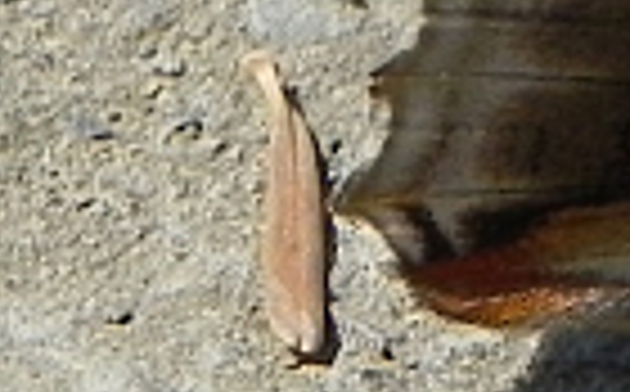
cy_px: -306
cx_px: 1310
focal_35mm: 737
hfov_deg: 2.8
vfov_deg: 1.8
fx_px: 12634
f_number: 5
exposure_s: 1/640
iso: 160
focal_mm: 16.9
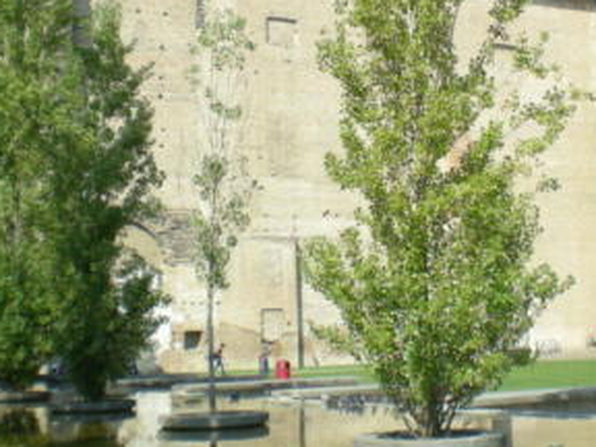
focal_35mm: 66
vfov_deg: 22.2
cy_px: 150
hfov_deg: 29.3
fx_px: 1136
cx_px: 375
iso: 50
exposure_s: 1/268
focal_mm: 6.3
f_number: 4.6
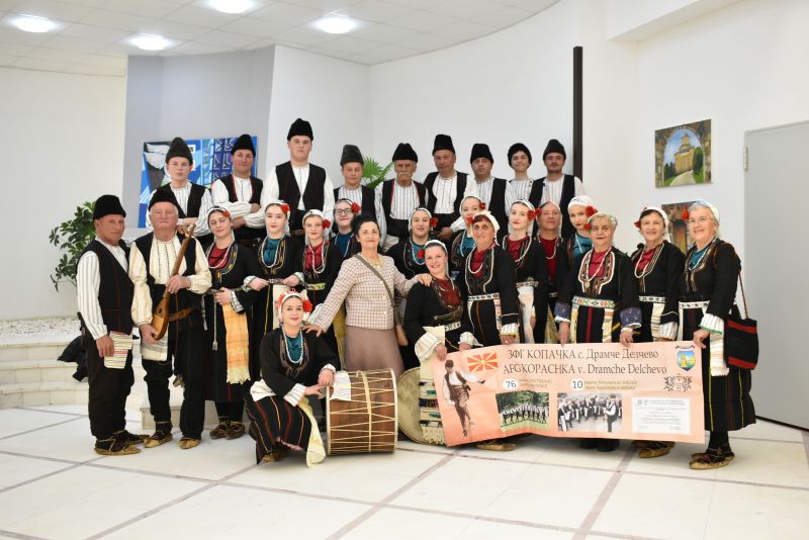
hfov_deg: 55.1
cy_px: 270
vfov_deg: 38.4
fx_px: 776
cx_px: 404
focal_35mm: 34
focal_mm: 23
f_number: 5
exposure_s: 1/200
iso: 2000
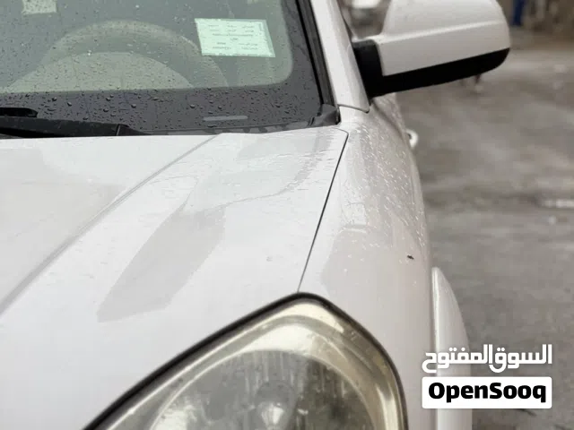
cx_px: 287
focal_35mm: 48
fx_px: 796
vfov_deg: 30.3
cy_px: 215
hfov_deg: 39.7
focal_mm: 6.76
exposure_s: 1/843
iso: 64
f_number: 1.78
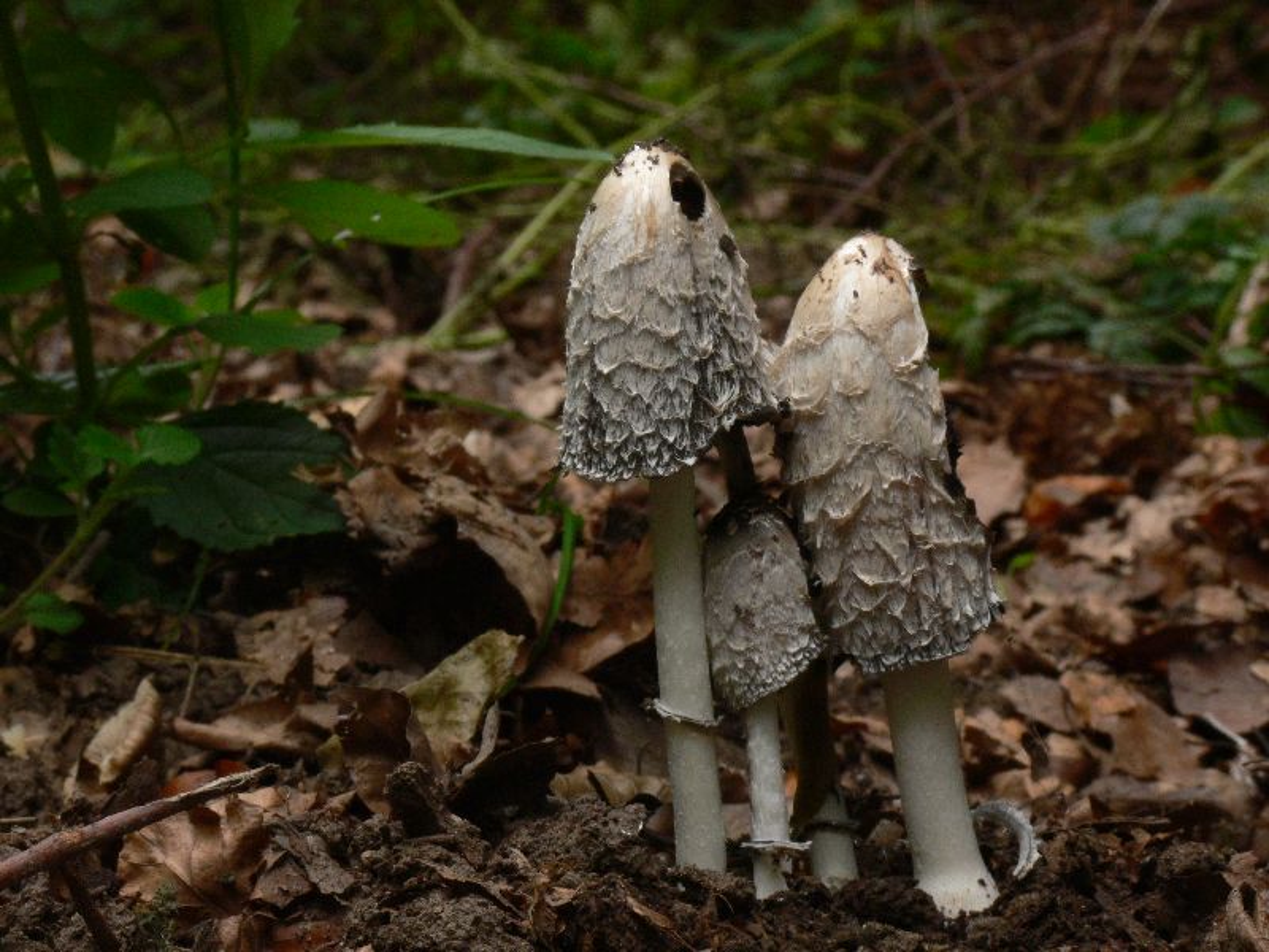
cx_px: 634
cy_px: 476
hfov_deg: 17.6
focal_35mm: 112
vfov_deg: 13.2
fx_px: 4106
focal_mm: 23.6
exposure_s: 1/6
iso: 100
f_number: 11
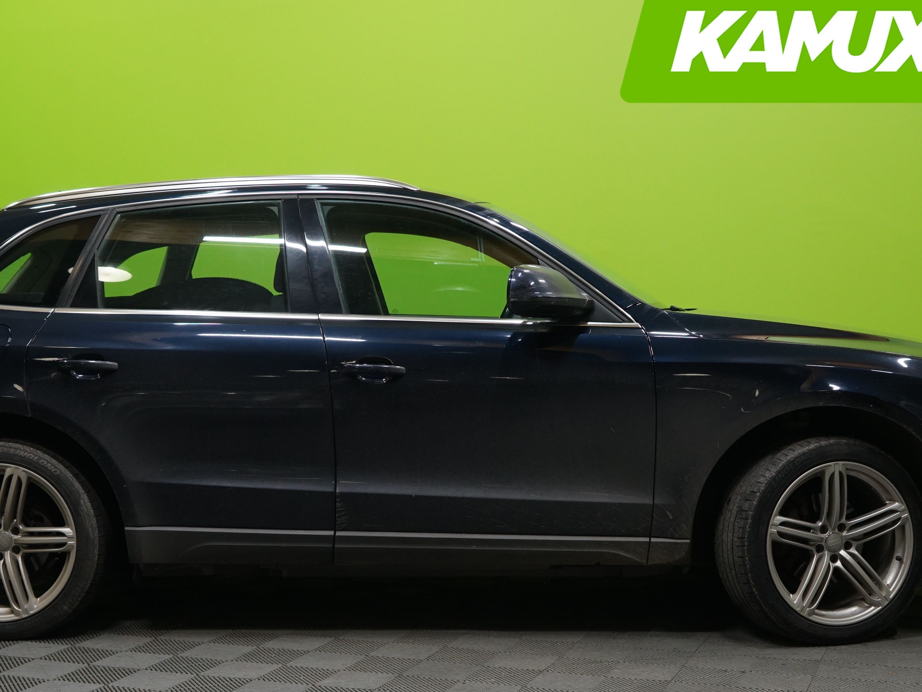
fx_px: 1385
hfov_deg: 36.8
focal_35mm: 52
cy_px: 410
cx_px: 441
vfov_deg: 28.0
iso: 800
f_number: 5.6
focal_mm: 35
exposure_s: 1/20
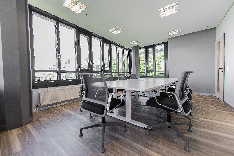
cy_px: 78
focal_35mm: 14
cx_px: 117
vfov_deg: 81.2
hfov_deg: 104.2
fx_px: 91
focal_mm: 14
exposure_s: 1/100
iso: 200
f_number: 2.8
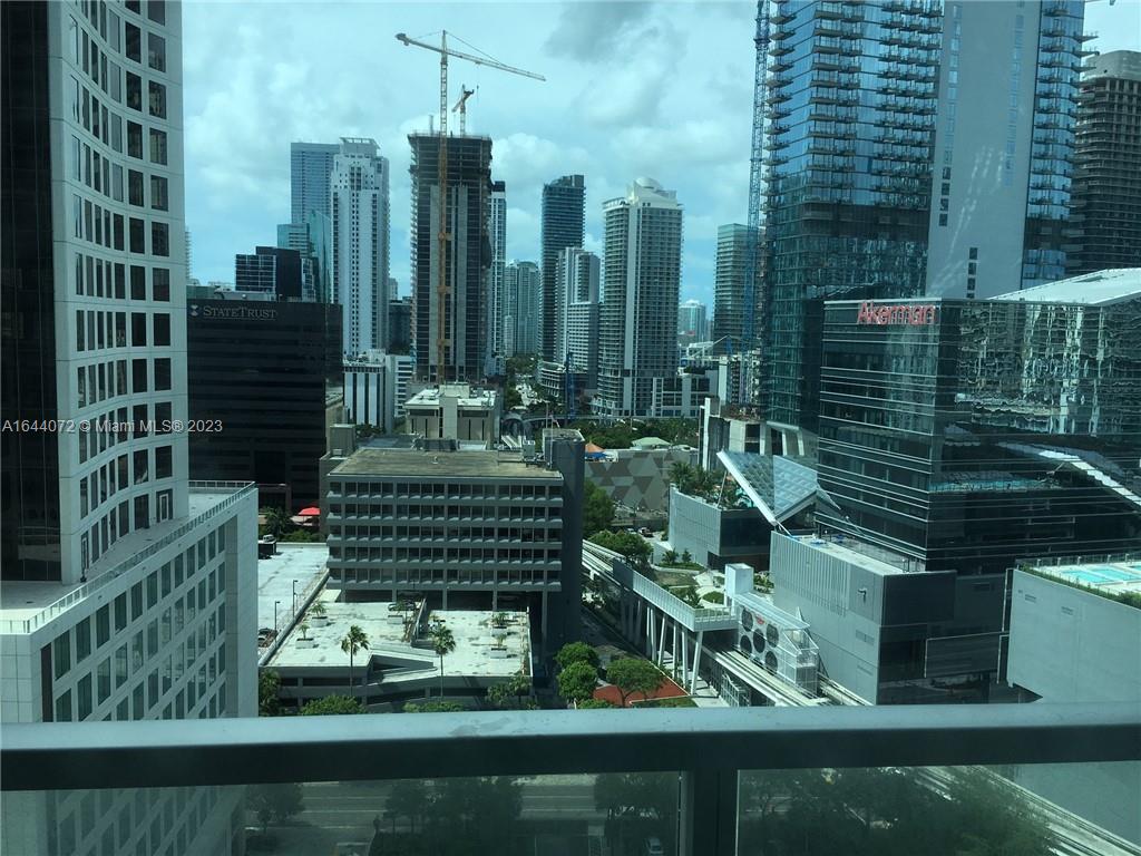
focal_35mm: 29
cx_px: 570
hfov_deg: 61.7
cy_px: 428
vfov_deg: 48.2
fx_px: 956
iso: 25
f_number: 2.2
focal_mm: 4.15
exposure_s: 1/1374
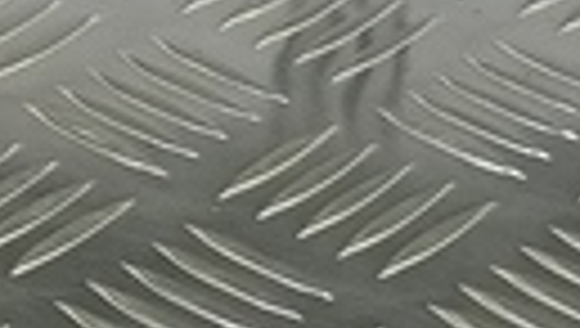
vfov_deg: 5.9
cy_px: 741
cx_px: -409
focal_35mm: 199
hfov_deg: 10.3
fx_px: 3065
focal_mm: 4.11
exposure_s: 1/50
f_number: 1.6
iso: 98
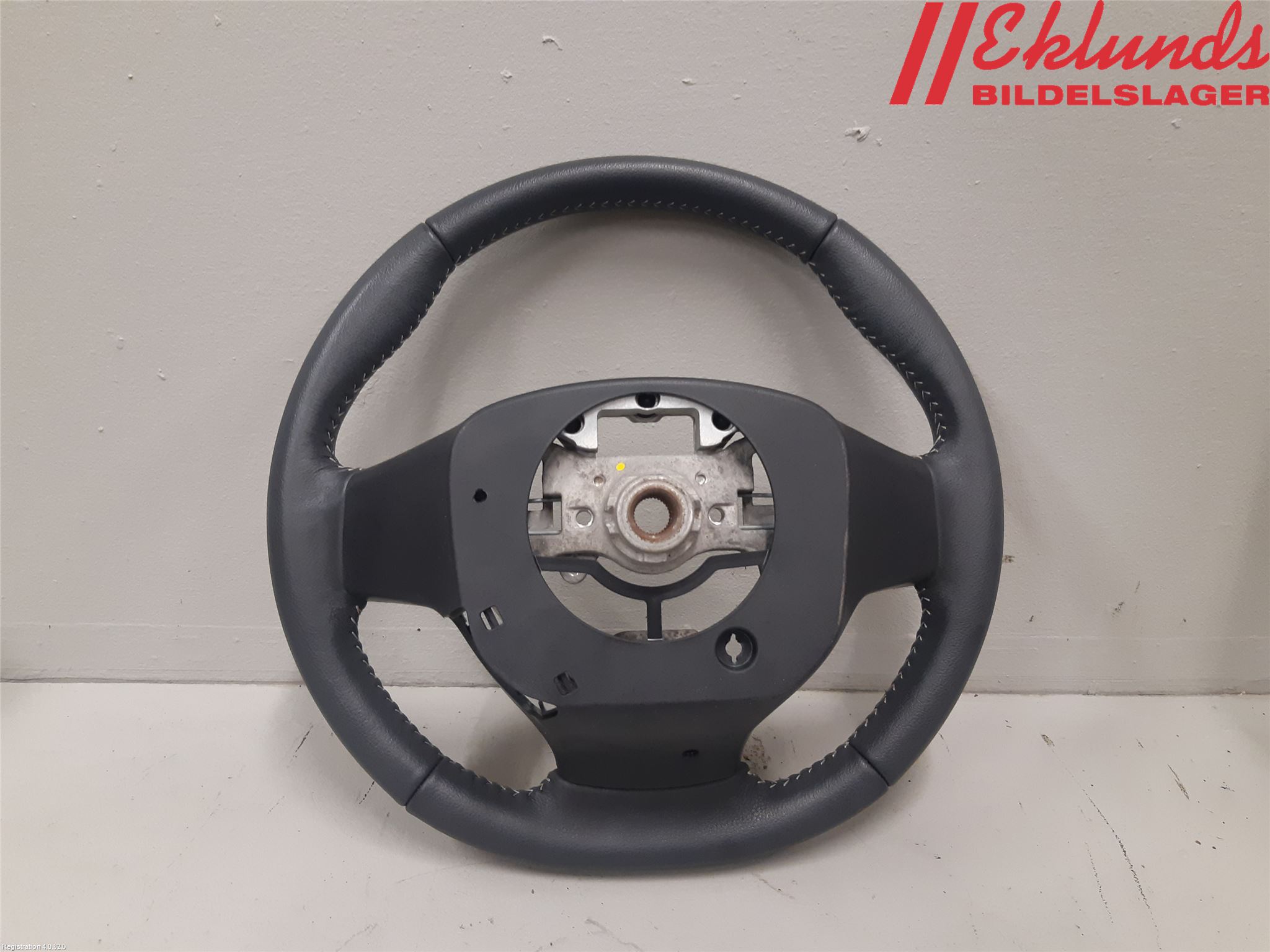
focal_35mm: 26
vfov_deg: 53.1
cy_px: 476
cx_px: 635
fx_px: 954
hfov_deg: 67.3
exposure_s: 1/50
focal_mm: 3.93
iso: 200
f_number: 1.7
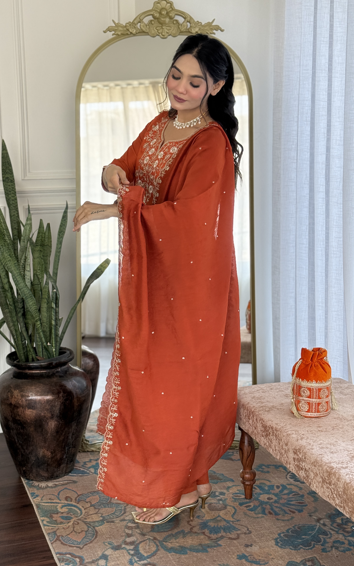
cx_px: 167
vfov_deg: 38.2
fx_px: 818
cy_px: 278
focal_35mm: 53
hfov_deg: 24.4
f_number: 1.78
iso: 200
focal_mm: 6.76
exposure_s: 1/134
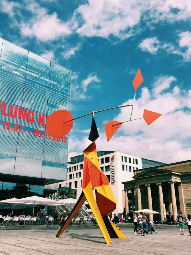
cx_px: 94
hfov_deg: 45.4
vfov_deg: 58.3
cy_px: 137
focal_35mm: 31
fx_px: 228
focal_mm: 3.99
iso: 20
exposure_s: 1/4000
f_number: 1.8
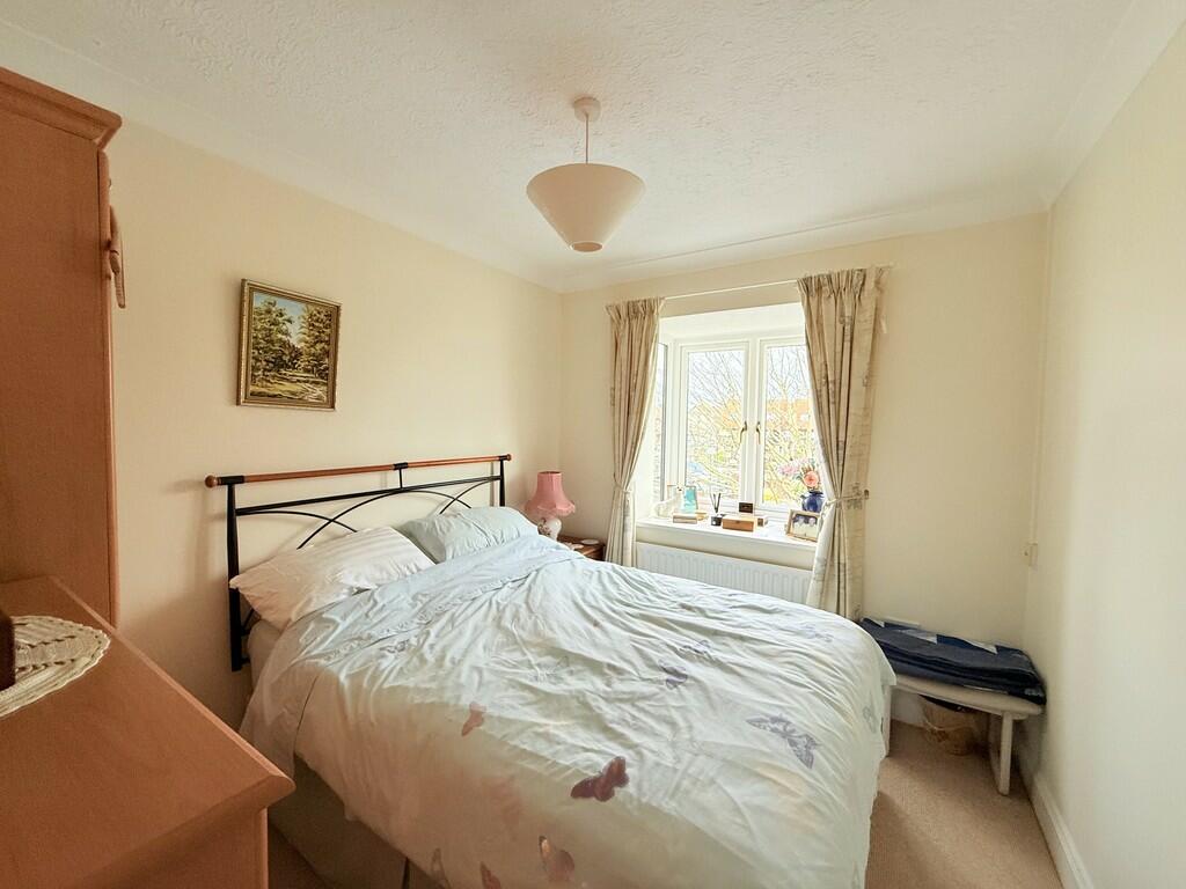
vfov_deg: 85.7
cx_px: 593
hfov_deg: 102.1
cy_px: 444
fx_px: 480
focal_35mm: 14
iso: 160
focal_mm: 2.22
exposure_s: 1/100
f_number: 2.2
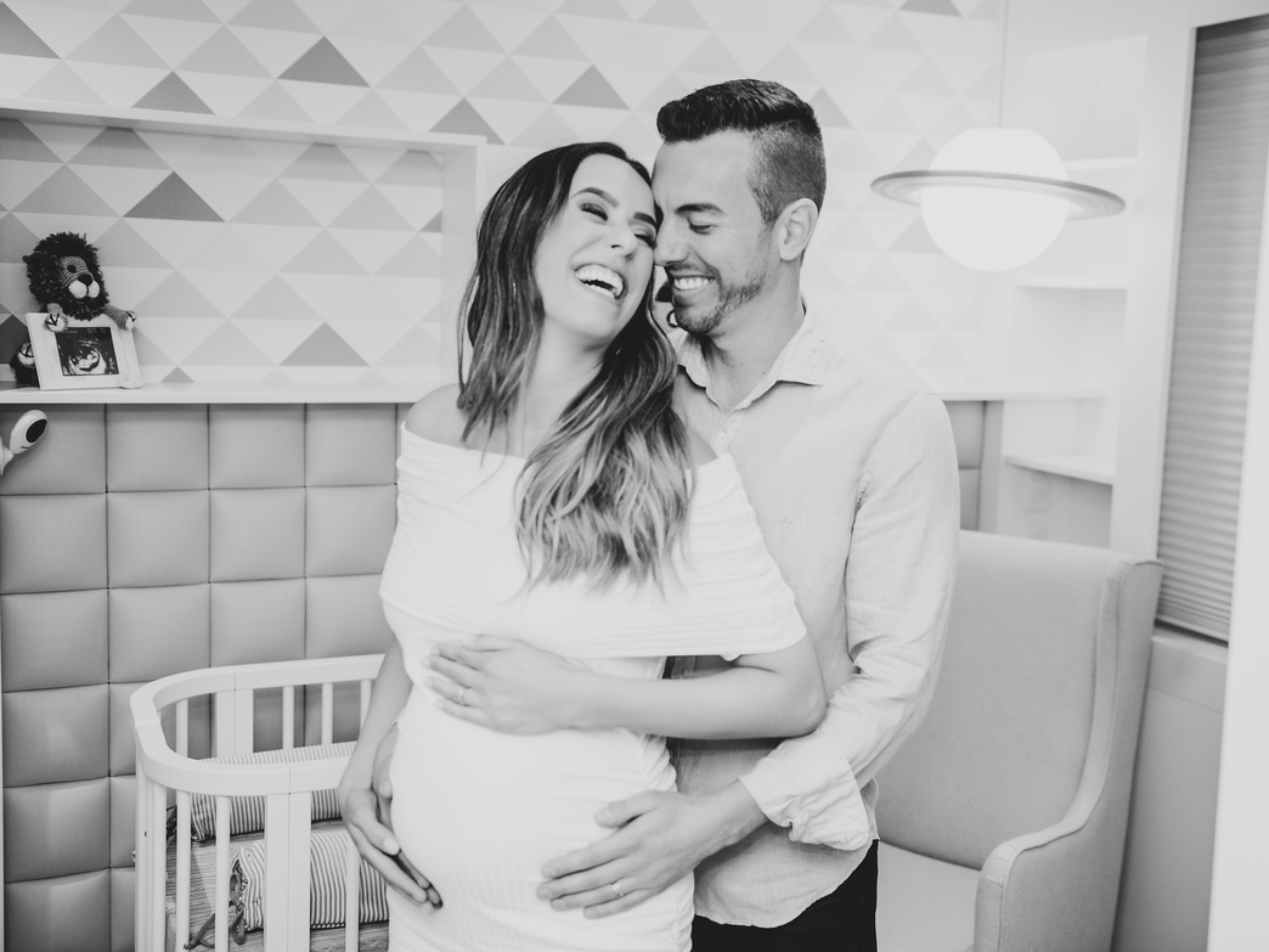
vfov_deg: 34.3
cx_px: 698
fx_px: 1540
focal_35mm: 42
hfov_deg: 44.7
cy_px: 477
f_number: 2.8
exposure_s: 1/160
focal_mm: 38
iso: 500
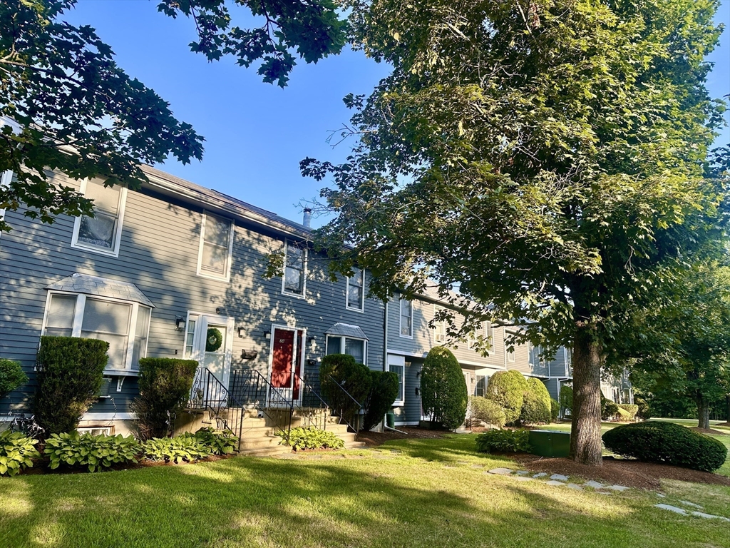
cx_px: 365
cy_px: 274
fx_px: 506
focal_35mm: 24
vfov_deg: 56.8
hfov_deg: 71.6
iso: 80
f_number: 1.78
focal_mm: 6.86
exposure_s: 1/1029
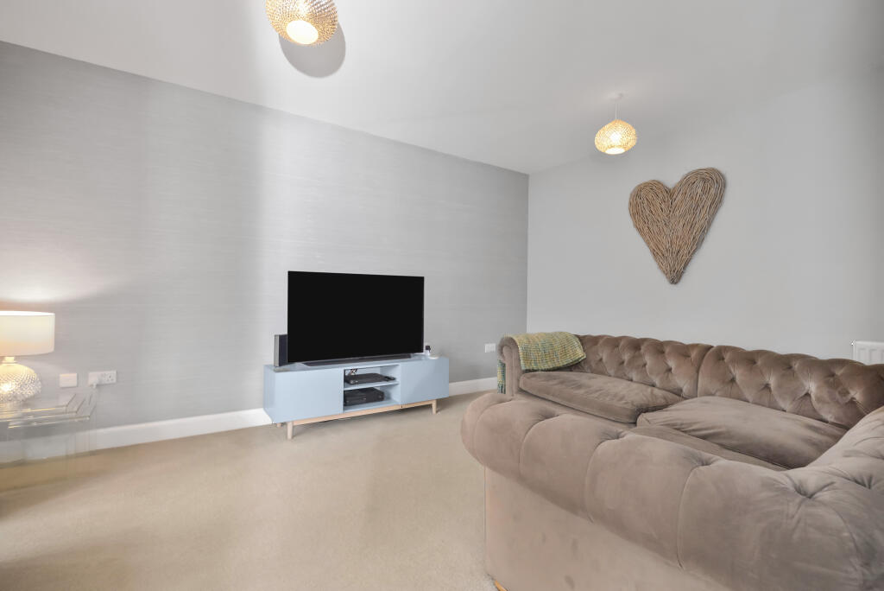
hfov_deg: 100.4
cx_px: 442
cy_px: 296
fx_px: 369
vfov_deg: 77.4
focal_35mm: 15
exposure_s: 1/100
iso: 1600
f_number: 6.3
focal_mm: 15
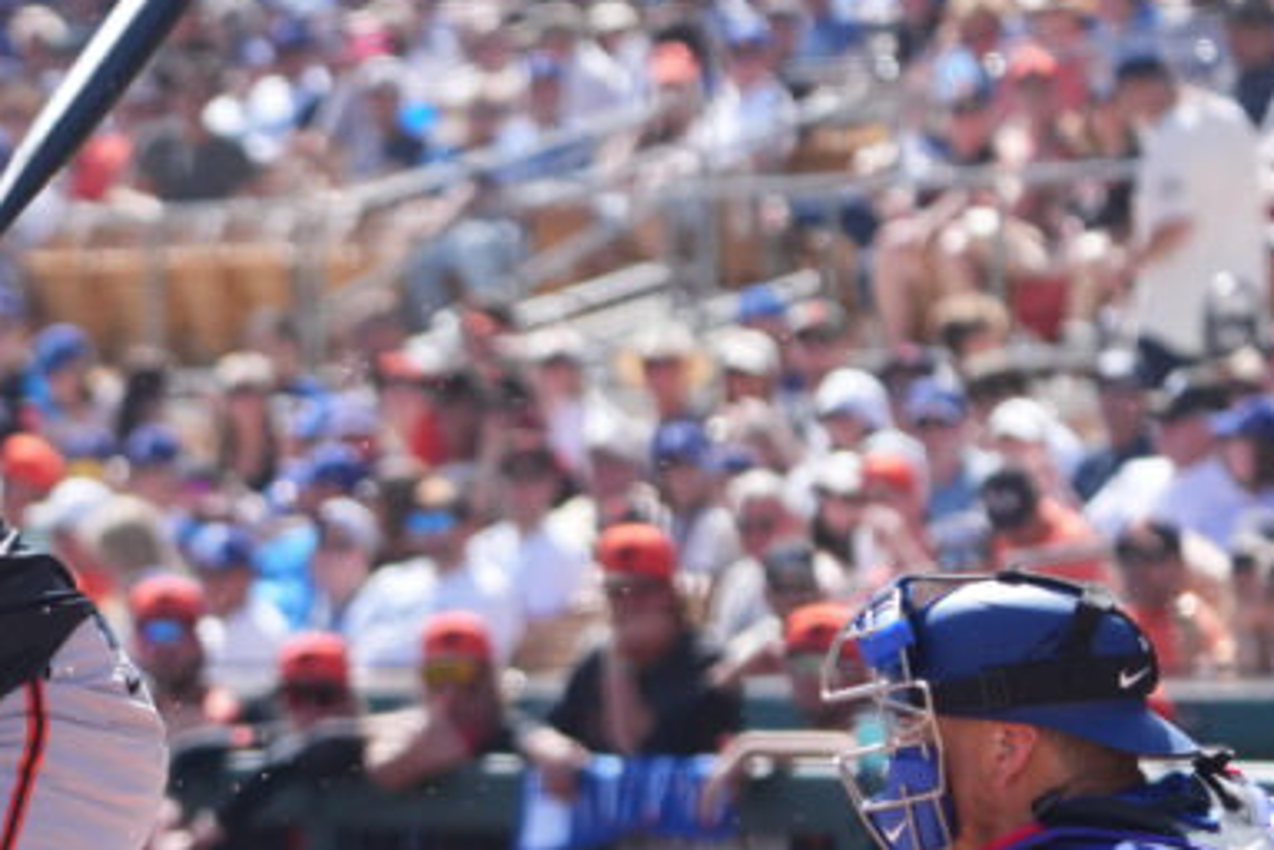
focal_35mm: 534
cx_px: -3
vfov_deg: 2.6
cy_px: 686
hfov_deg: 3.9
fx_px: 18896
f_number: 5.6
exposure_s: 1/2000
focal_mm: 200
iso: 1000
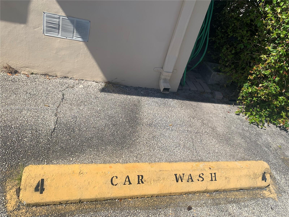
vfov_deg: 53.1
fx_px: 217
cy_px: 108
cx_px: 144
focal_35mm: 26
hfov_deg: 67.3
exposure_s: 1/3086
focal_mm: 4.25
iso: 25
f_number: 1.8
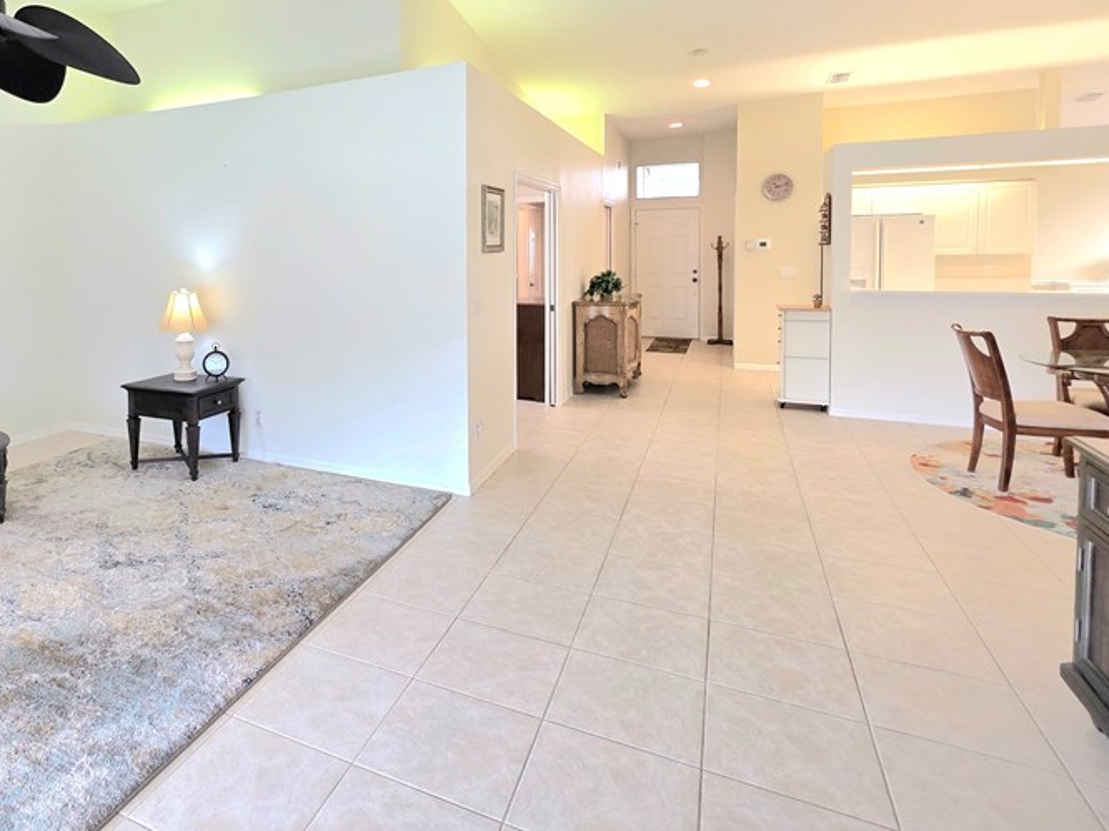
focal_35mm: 20
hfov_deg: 78.4
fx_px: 641
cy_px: 260
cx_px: 346
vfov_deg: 63.8
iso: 125
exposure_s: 1/120
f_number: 1.9
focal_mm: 2.2
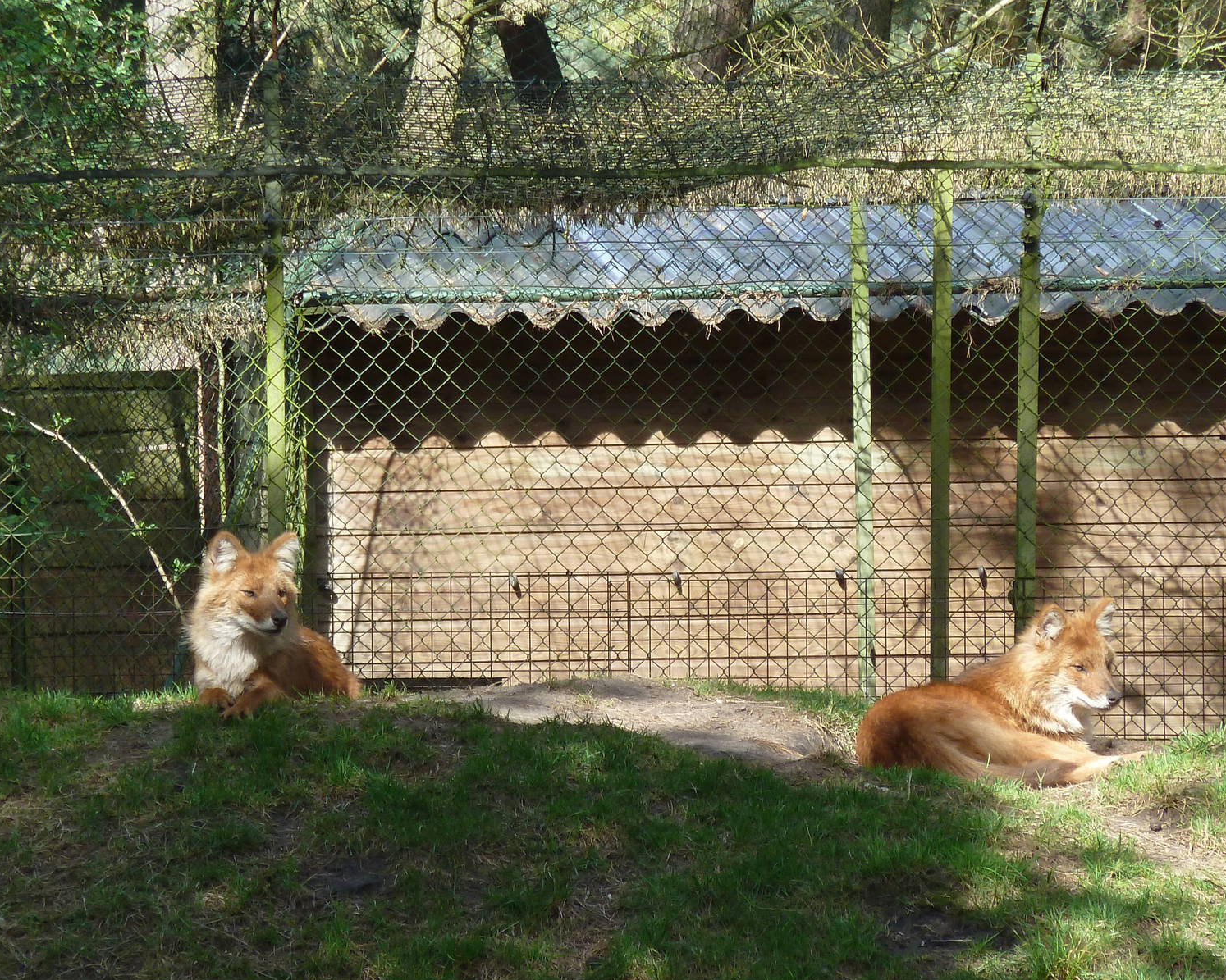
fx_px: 15130
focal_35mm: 417
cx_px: 586
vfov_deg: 3.7
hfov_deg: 4.6
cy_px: 491
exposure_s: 1/125
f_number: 4.9
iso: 125
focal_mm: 49.2
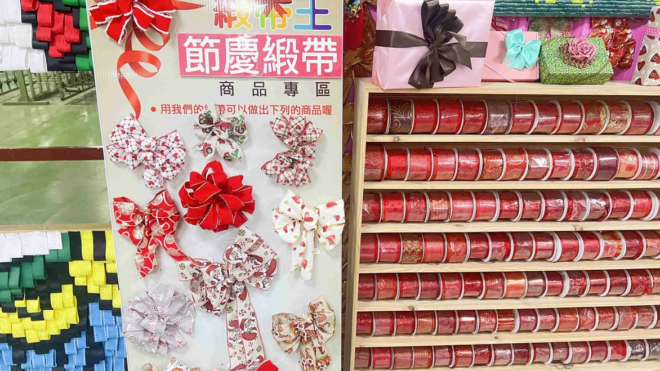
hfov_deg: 66.1
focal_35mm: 29
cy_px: 211
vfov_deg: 40.1
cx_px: 332
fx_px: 507
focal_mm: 5.7
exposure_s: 1/60
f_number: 1.5
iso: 500
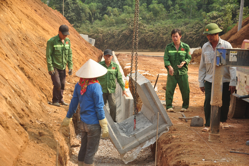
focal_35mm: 128
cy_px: 83
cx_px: 124
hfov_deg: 16.1
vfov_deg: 10.7
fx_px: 881
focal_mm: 85
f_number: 5.6
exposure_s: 1/160
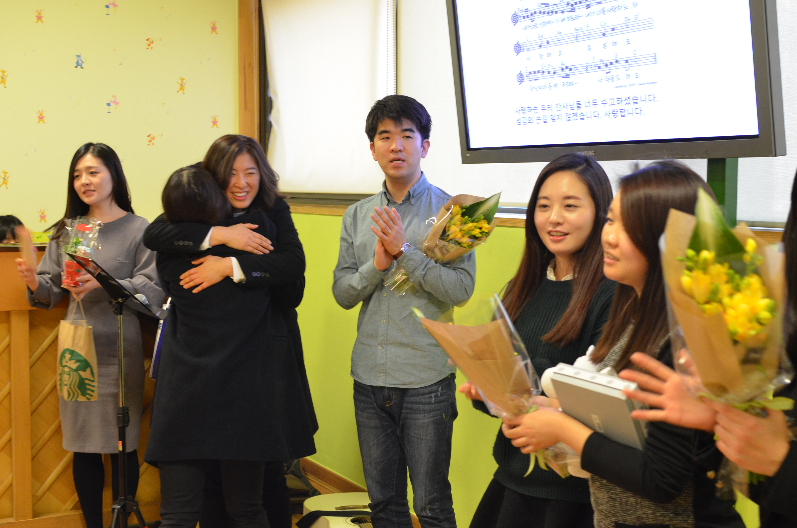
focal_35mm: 52
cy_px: 264
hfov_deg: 37.9
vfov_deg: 25.6
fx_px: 1160
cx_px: 398
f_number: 4
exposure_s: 1/25
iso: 1600
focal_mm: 35
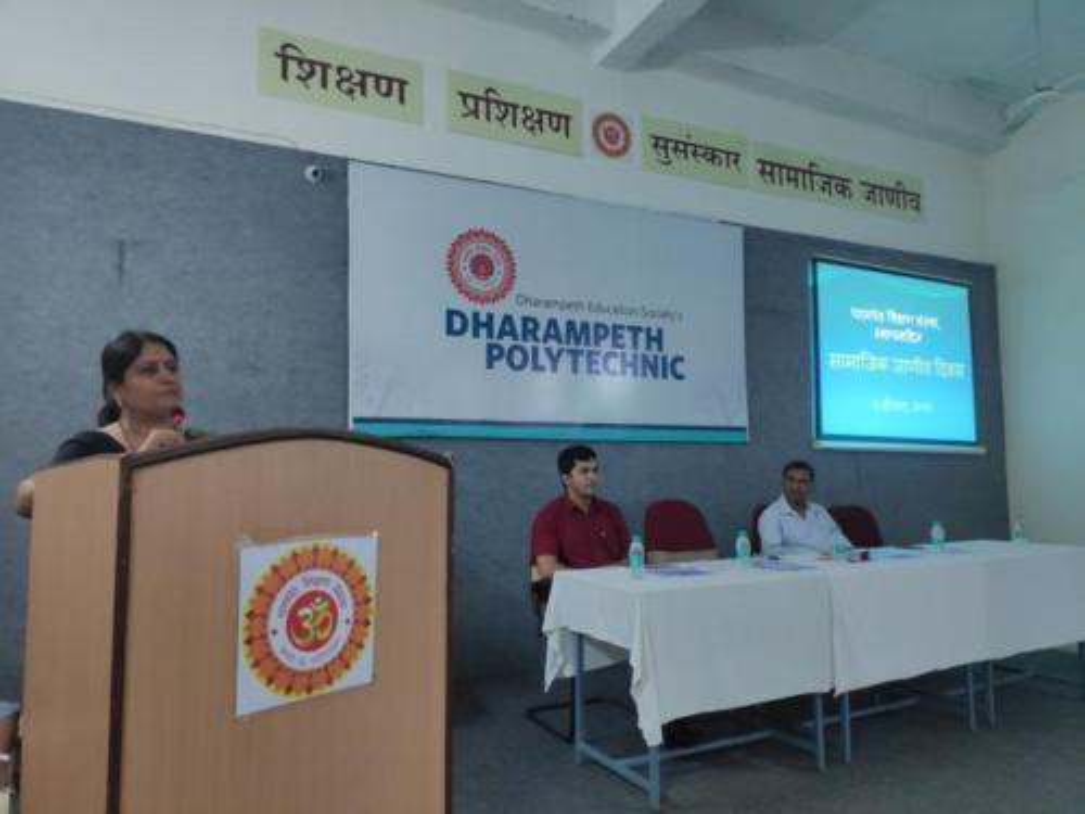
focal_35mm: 20
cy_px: 407
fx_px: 627
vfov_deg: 66.0
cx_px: 542
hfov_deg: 81.7
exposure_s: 1/33
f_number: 1.9
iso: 474
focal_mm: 3.94
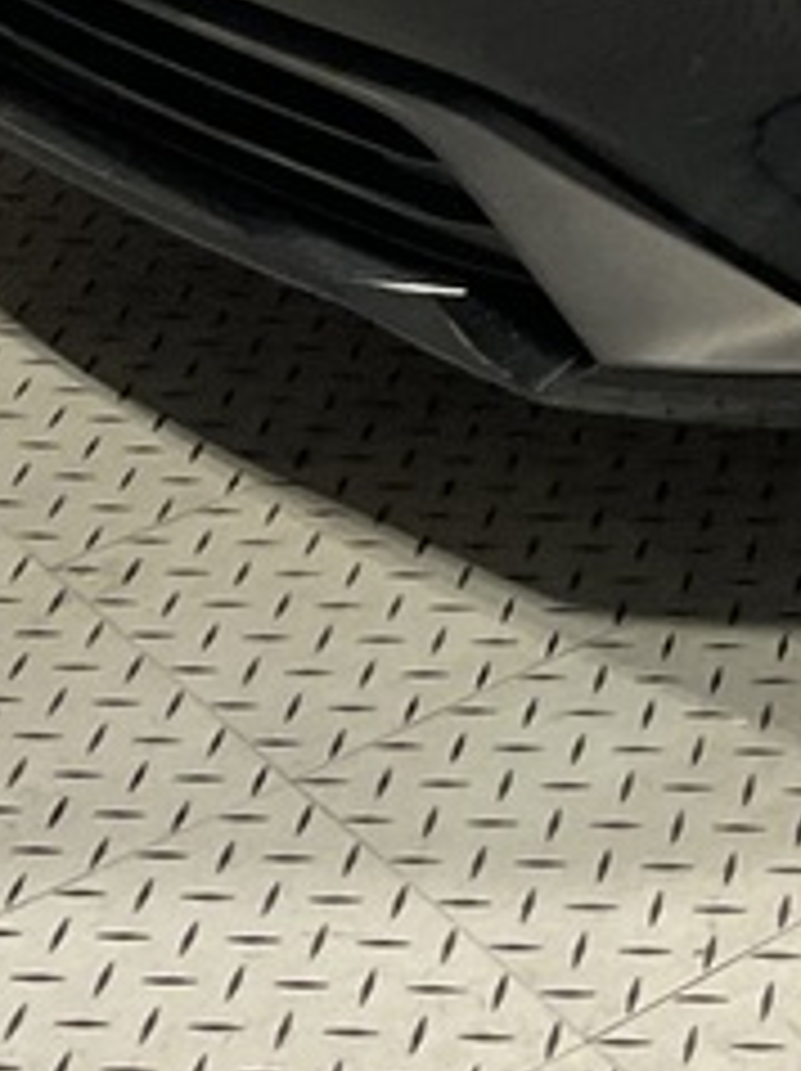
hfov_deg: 12.1
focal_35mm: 117
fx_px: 3616
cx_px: 1206
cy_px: -490
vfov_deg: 15.6
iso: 80
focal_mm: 3
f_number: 1.8
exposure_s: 1/60
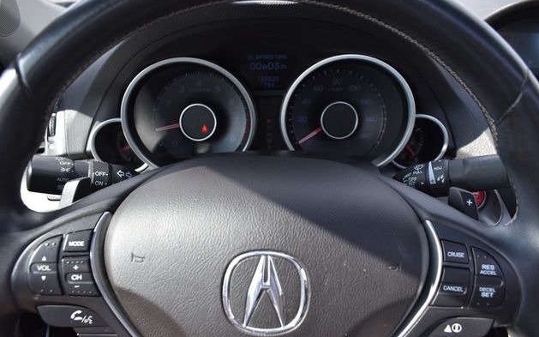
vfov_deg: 44.5
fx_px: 411
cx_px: 267
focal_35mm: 28
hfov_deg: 66.5
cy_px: 158
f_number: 5.6
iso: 250
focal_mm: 18
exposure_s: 1/250
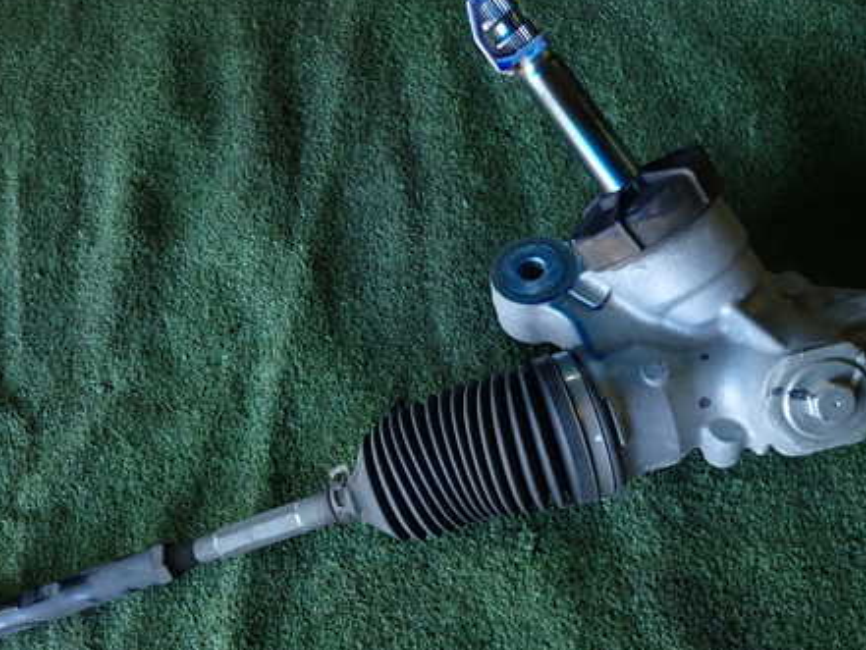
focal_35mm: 34
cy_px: 352
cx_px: 324
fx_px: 851
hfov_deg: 53.3
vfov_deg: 41.8
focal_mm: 4.5
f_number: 2
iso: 160
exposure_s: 1/60
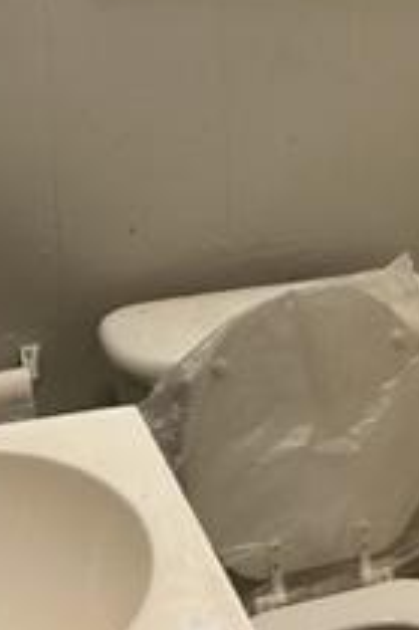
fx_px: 1451
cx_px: 588
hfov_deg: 15.4
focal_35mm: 83
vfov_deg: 23.8
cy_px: 60
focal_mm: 5.7
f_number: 1.5
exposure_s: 1/60
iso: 200
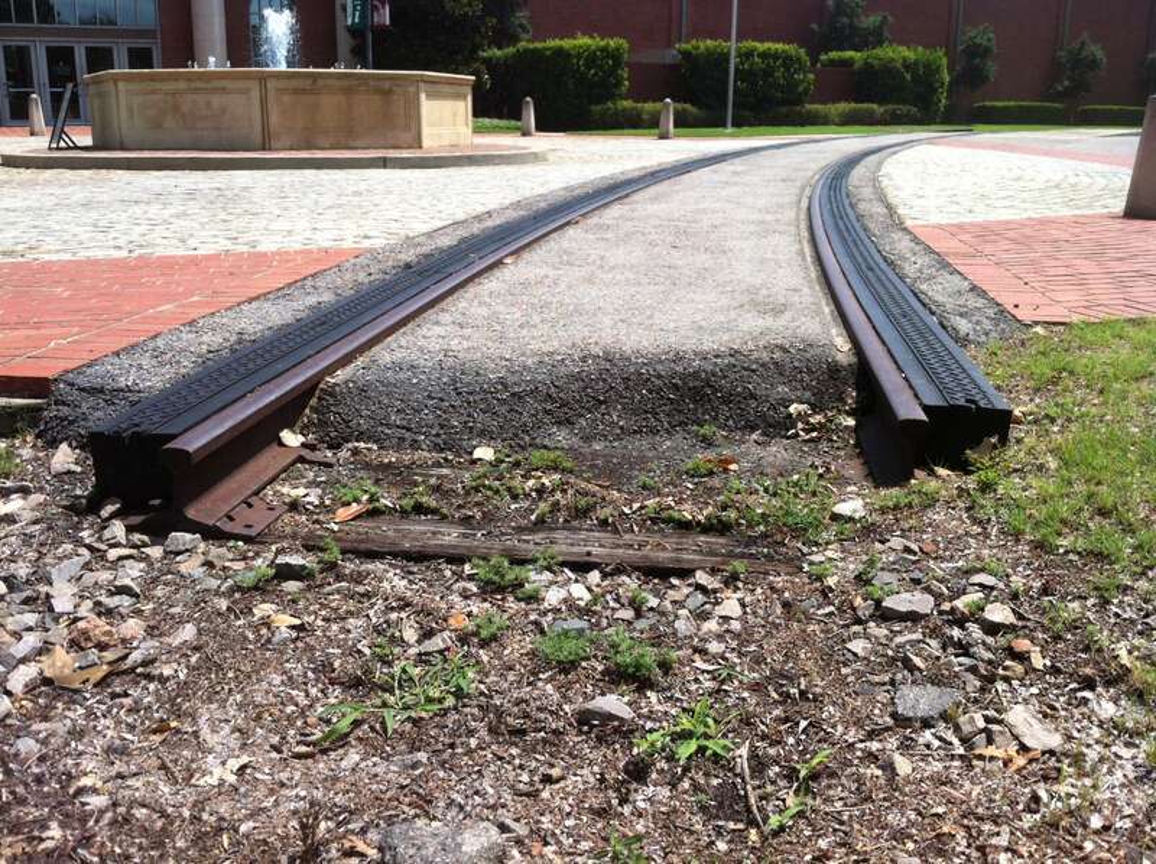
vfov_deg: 40.6
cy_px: 432
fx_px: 1167
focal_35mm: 35
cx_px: 578
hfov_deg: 52.7
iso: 80
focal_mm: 3.85
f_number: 2.8
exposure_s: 1/1160
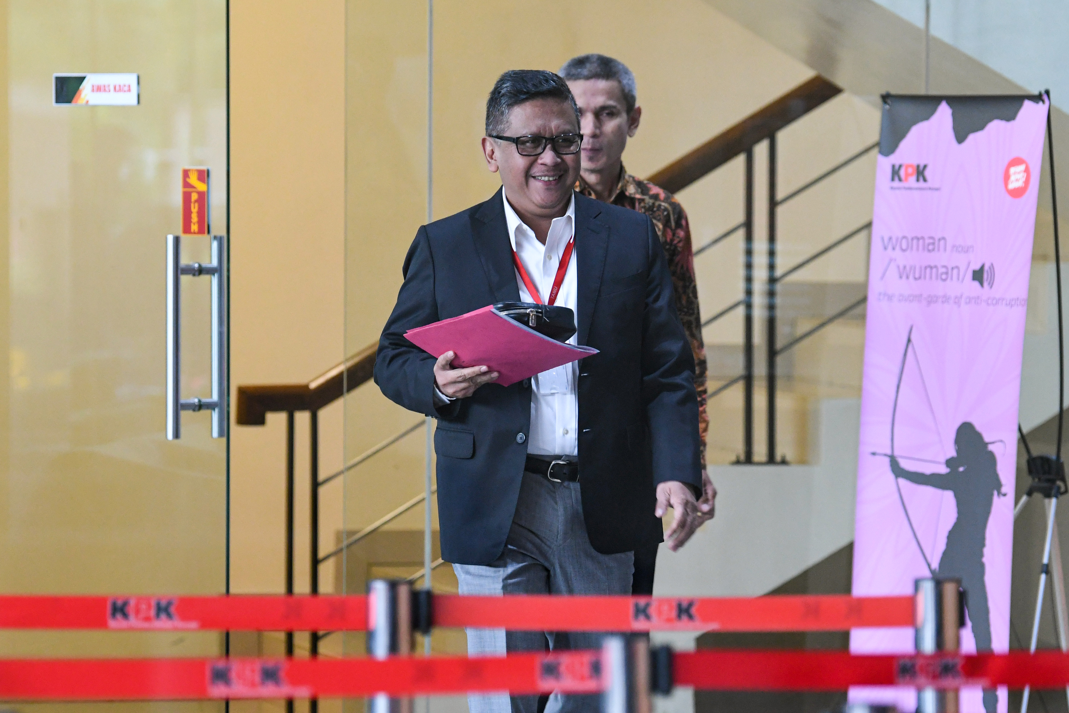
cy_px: 356
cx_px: 534
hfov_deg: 10.5
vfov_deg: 7.0
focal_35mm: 195
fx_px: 5790
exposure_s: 1/200
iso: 2000
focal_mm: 130
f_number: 2.8
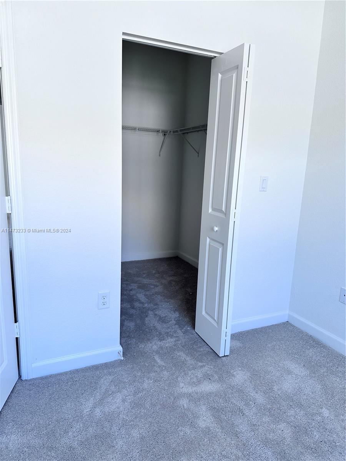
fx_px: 320
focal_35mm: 24
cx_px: 173
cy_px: 230
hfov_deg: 56.8
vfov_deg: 71.6
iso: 80
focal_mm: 6.86
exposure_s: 1/121
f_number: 1.78
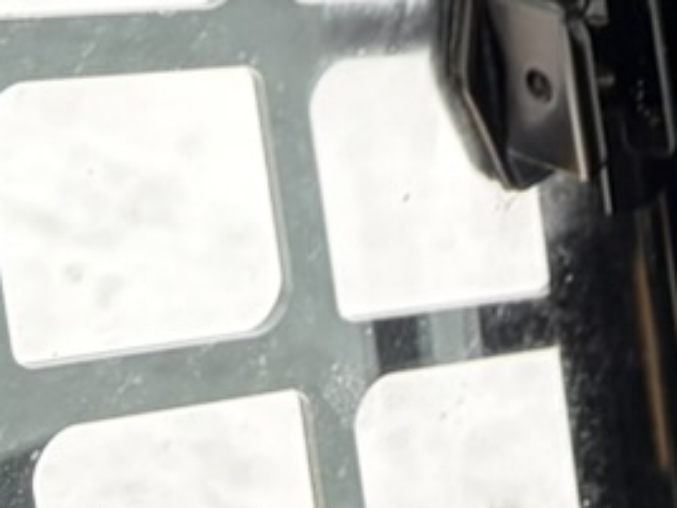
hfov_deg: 9.3
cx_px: 1339
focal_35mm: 199
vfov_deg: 6.5
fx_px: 3892
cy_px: -1274
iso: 125
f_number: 1.6
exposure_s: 1/180
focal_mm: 5.96
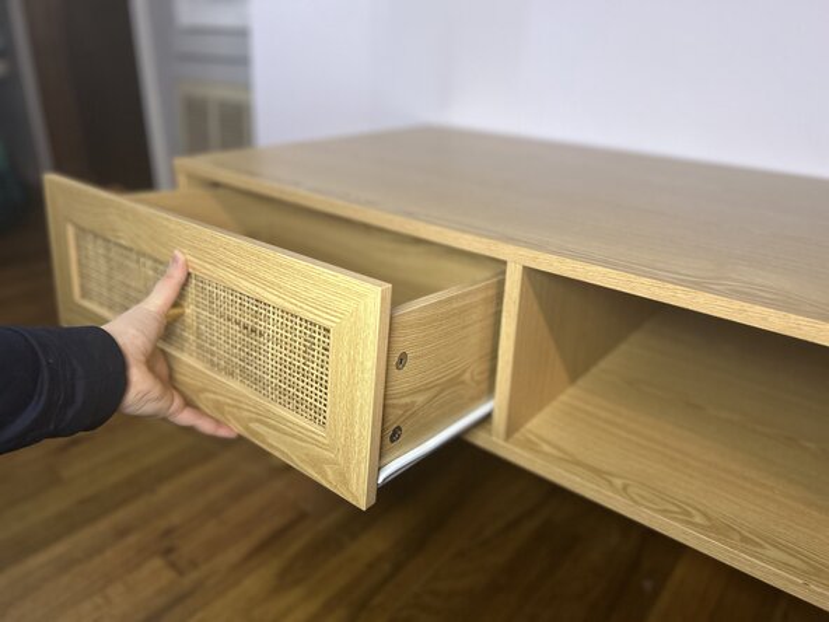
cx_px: 414
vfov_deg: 53.1
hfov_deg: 67.3
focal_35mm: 26
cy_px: 311
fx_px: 623
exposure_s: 1/60
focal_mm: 5.7
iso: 400
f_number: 1.5
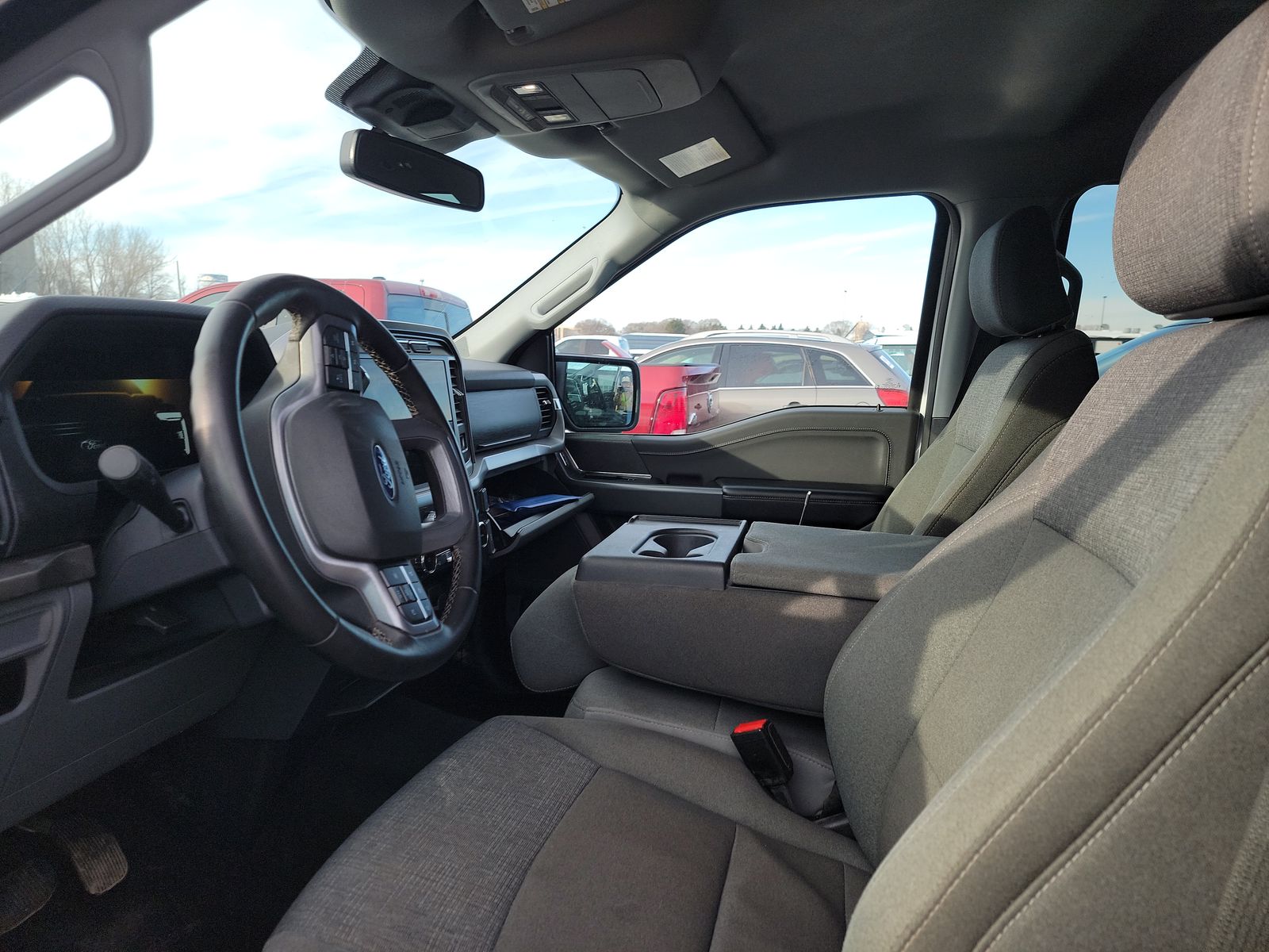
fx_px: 880
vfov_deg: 56.8
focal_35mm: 24
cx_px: 634
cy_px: 476
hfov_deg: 71.6
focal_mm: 6.7
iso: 50
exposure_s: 1/196
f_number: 1.8
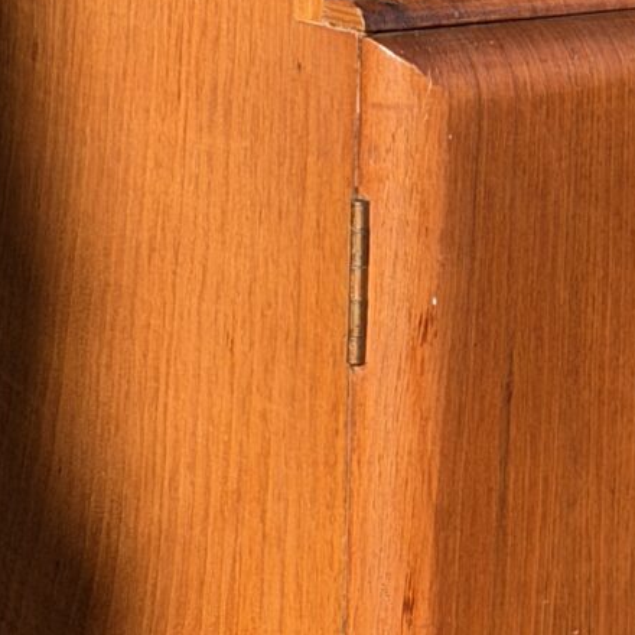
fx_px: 5126
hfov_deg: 6.9
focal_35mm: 247
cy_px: 212
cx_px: 1188
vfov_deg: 7.1
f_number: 1.78
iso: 64
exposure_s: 1/1149
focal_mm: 6.76
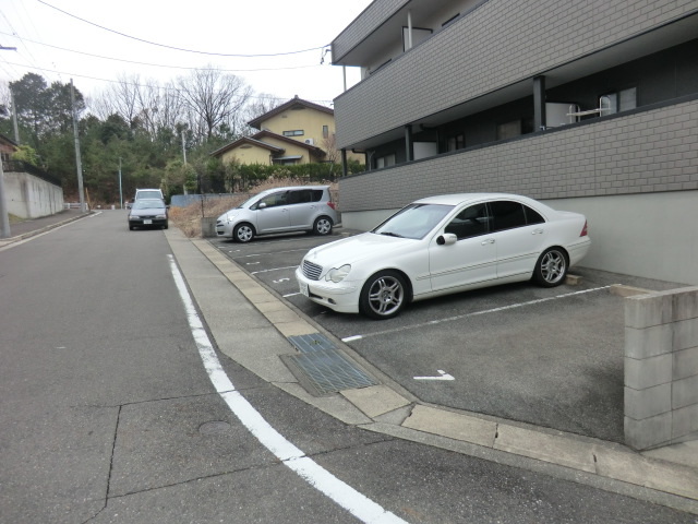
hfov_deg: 71.6
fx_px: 484
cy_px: 262
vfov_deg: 56.8
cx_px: 349
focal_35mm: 24
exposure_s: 1/160
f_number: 3.2
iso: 80
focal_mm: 4.3
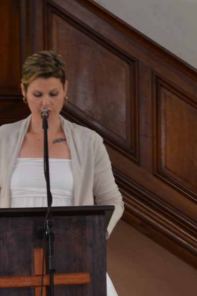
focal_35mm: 251
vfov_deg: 8.2
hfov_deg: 5.5
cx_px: 57
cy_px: 295
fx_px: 2057
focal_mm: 55
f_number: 5.6
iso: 200
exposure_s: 1/3
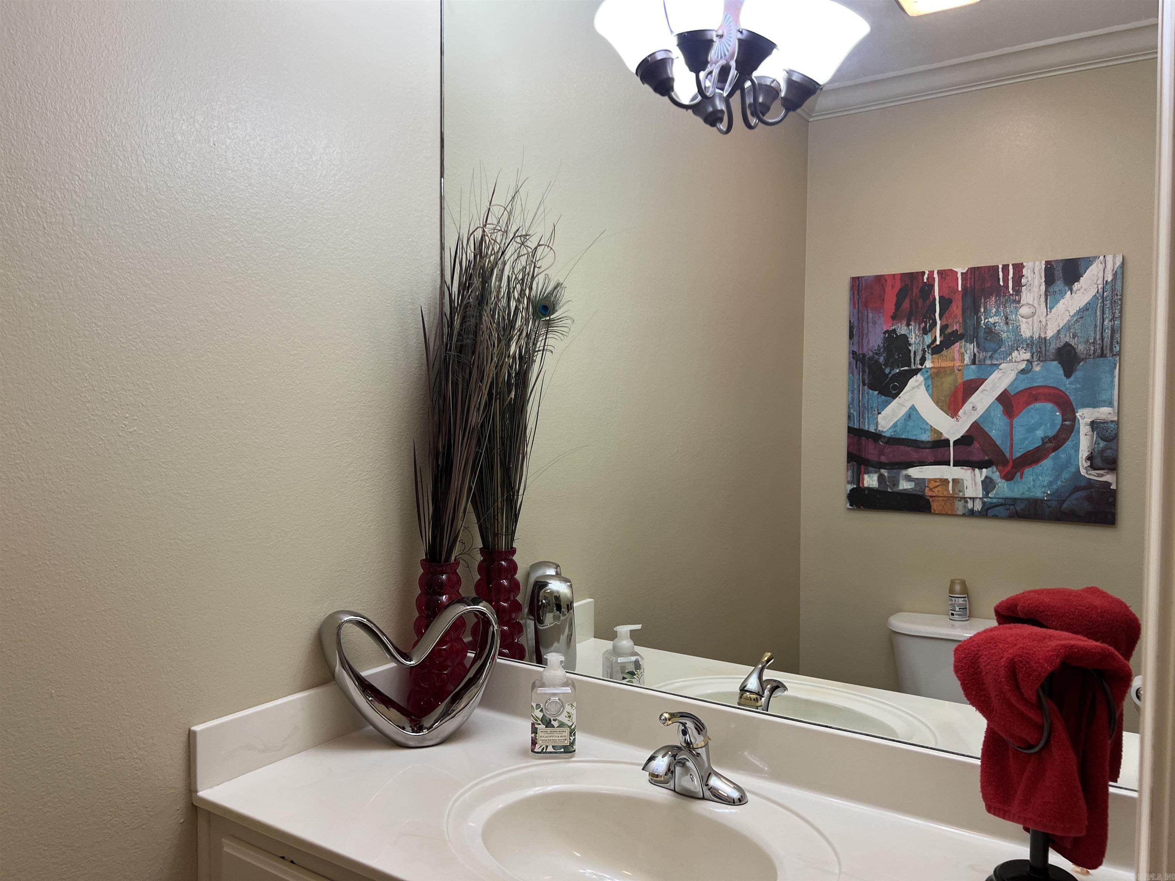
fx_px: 883
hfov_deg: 67.3
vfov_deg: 53.1
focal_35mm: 26
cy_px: 440
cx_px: 588
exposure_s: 1/120
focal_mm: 5.7
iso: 80
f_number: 1.5
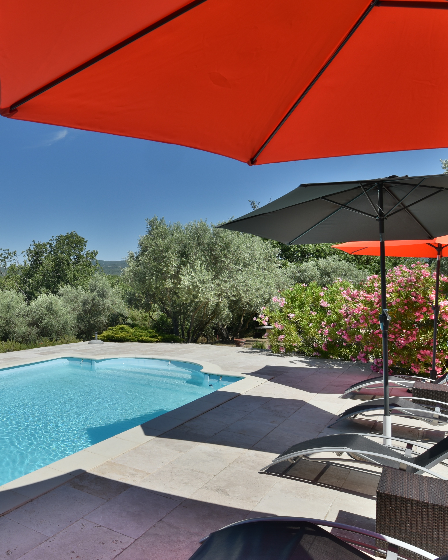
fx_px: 431
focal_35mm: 26
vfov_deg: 66.0
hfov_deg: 51.1
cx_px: 82
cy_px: 285
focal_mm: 12
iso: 100
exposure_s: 1/400
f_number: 10
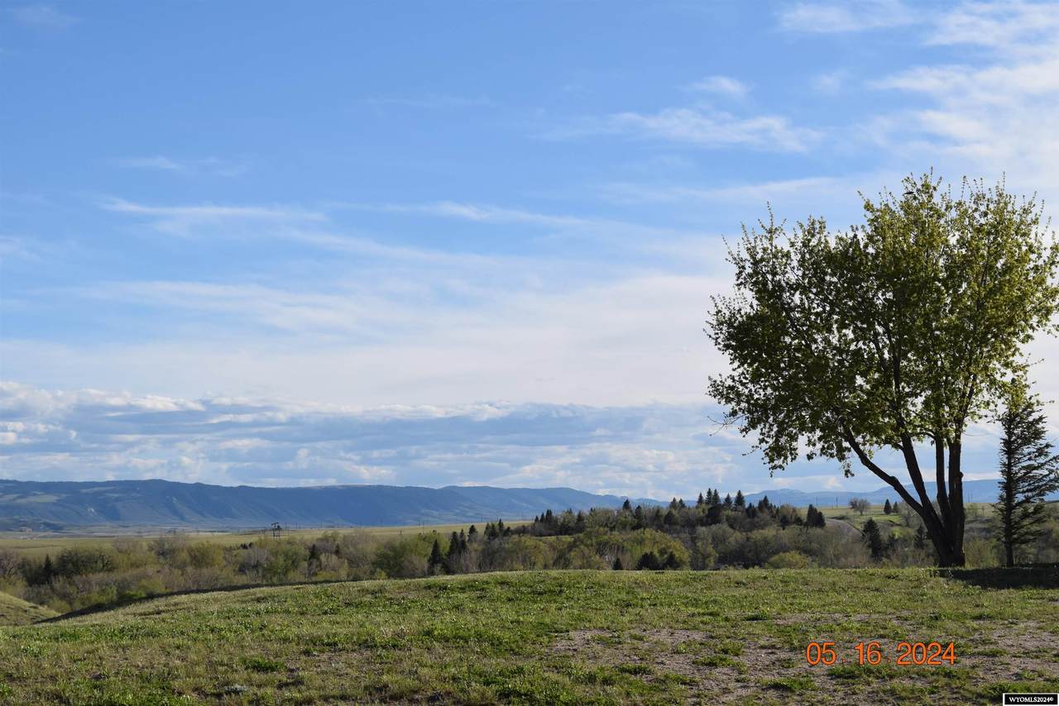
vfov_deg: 17.5
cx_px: 530
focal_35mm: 78
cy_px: 353
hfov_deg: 26.0
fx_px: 2295
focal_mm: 52
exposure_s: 1/500
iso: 200
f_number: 11
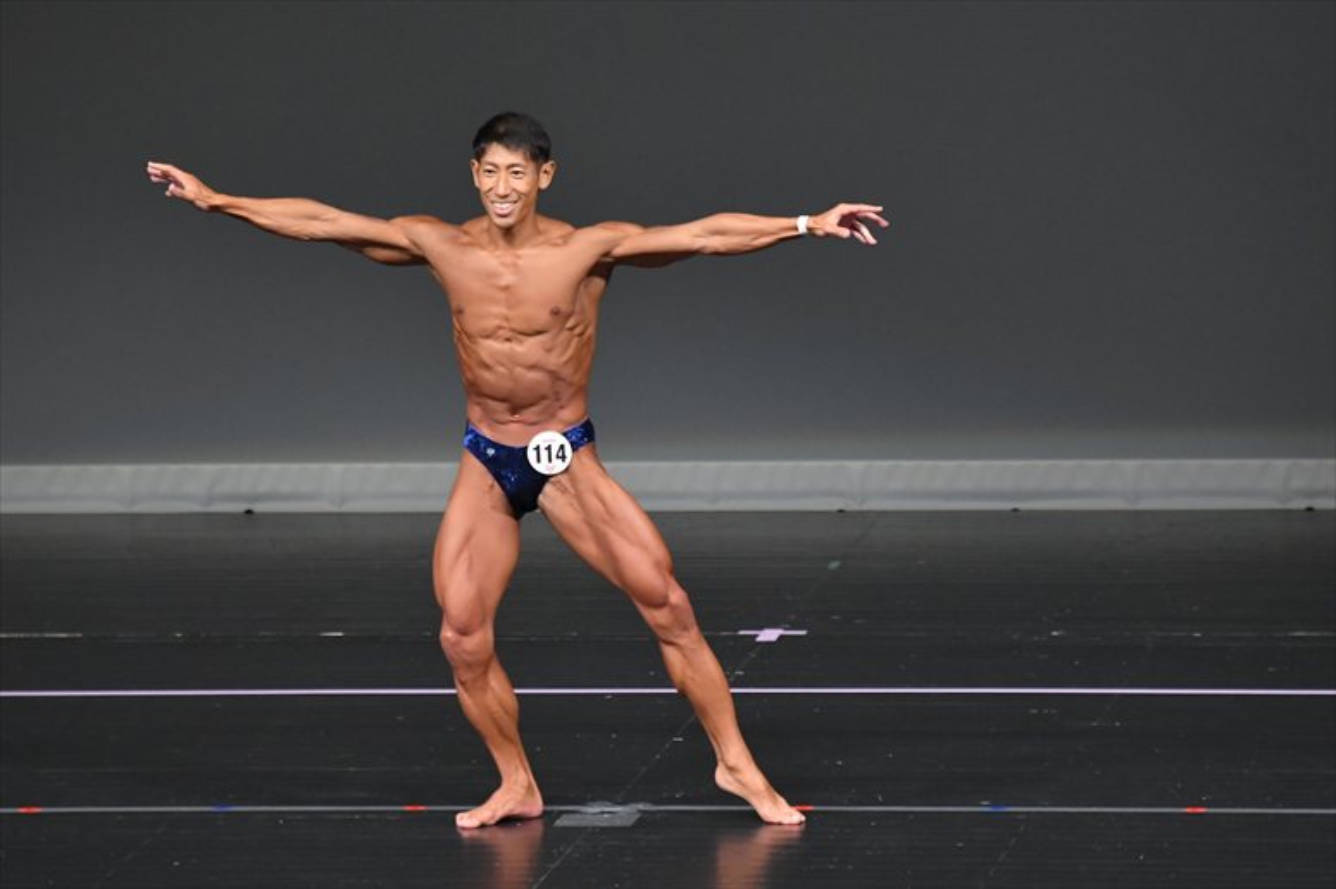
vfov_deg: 4.0
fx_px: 12797
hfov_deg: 6.0
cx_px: 668
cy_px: 444
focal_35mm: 345
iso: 4000
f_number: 5.6
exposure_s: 1/400
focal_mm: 230
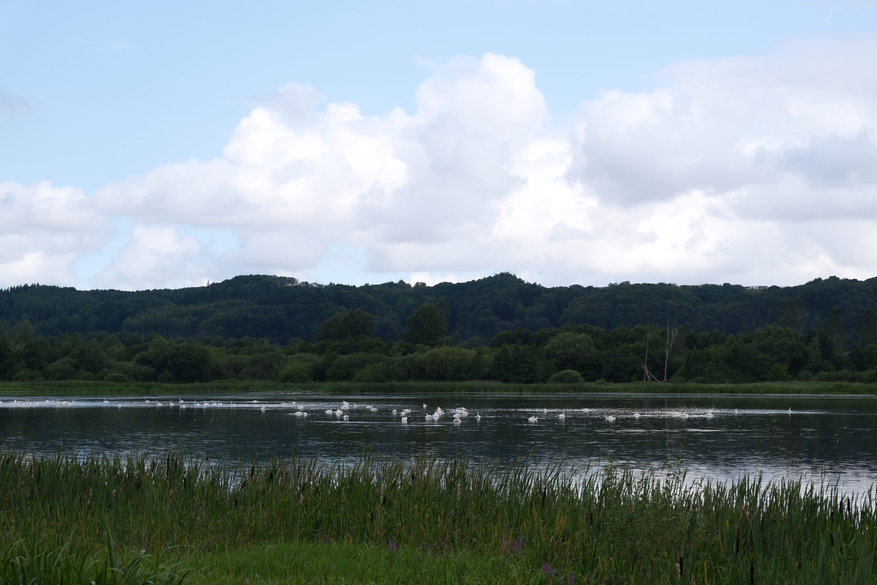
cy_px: 292
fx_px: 1827
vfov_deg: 18.2
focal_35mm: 75
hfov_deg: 27.0
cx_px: 438
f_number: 4.8
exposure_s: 1/550
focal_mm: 50
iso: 160
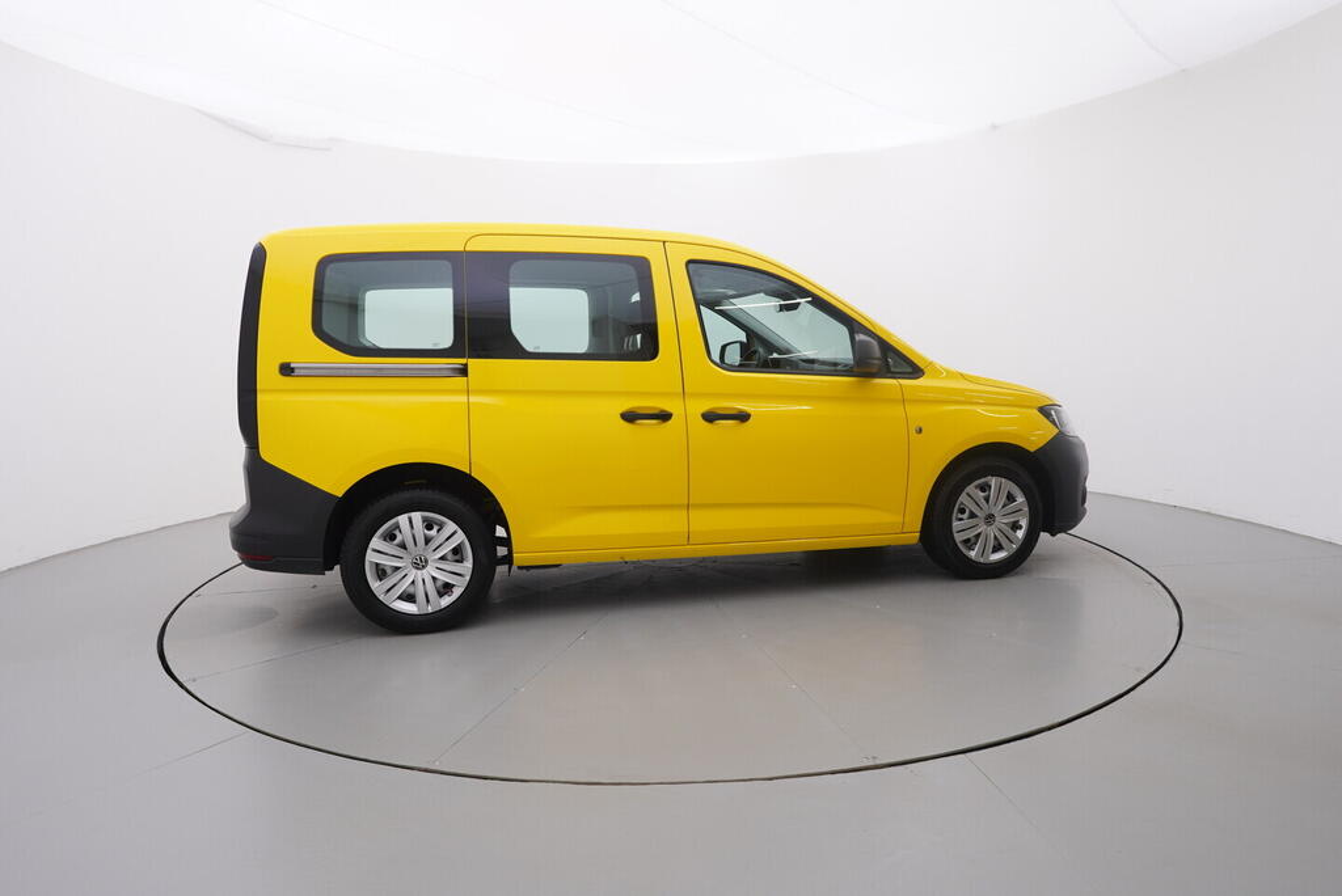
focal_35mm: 22
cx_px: 671
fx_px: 839
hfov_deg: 77.3
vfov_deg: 56.2
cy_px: 448
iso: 200
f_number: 5
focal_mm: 15
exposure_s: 1/80
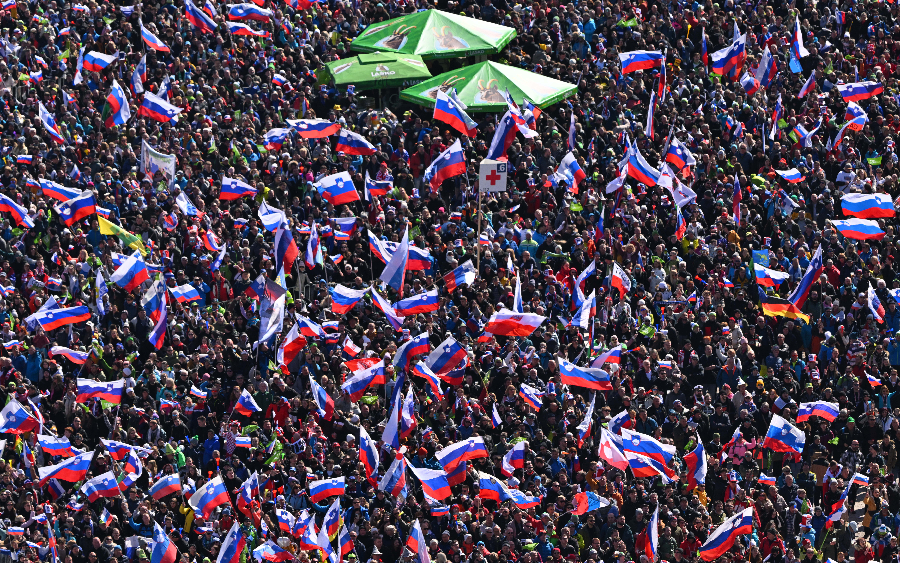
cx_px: 450
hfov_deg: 6.9
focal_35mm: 306
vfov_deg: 4.3
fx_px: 7506
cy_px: 271
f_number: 8
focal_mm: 300
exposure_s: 1/3200
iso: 800
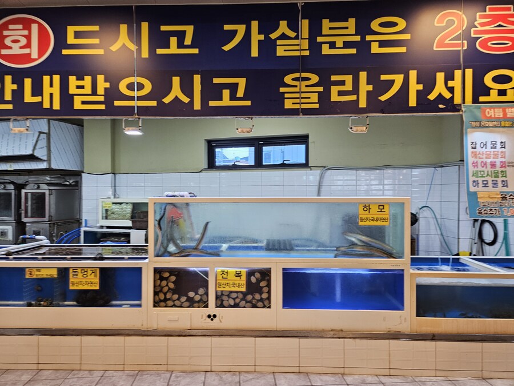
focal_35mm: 23
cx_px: 257
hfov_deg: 73.9
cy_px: 193
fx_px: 342
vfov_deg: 58.9
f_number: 1.8
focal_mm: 5.4
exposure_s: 1/120
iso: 160
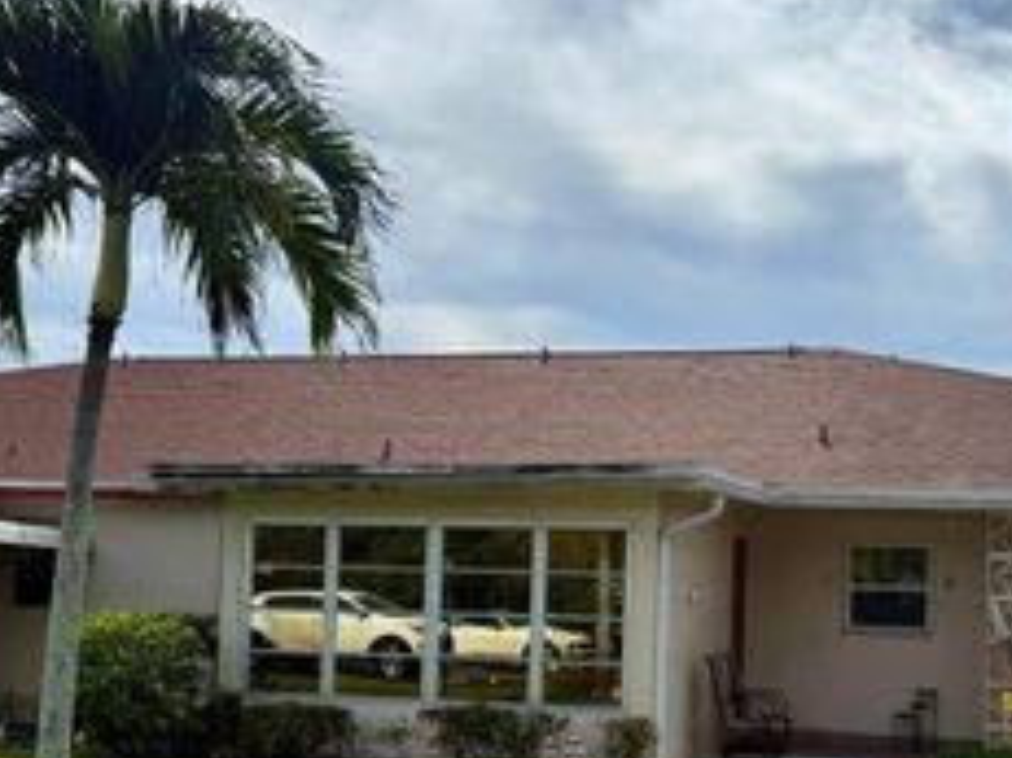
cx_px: 666
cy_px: 524
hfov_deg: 36.5
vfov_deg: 27.8
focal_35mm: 52
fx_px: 1519
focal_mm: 6.76
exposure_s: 1/14286
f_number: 1.78
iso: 64
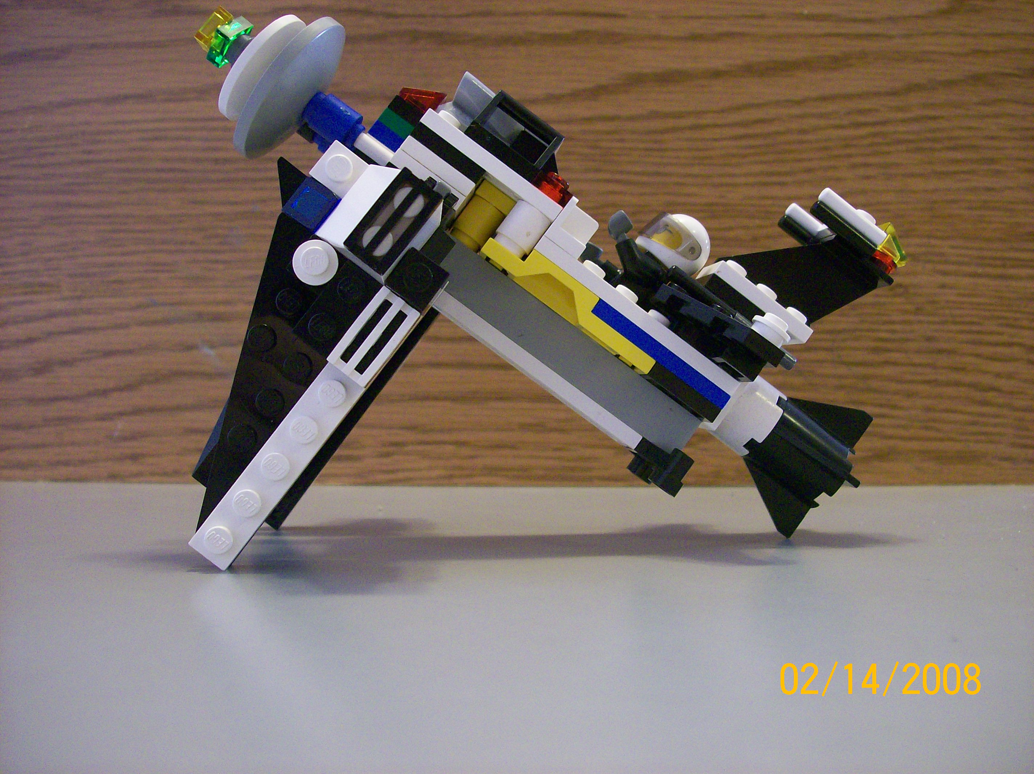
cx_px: 517
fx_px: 1075
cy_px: 387
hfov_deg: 51.4
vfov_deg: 39.6
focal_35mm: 36
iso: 160
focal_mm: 6
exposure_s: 1/8.08
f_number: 2.7
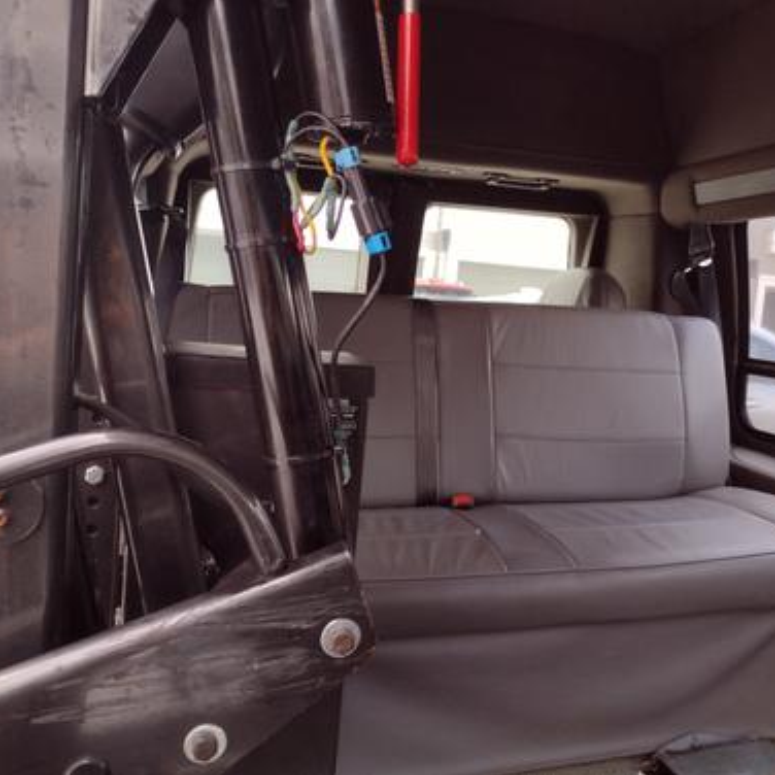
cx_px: 466
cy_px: 388
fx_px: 811
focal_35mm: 32
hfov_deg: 50.8
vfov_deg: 51.1
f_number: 1.7
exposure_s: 1/60
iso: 105
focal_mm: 4.71
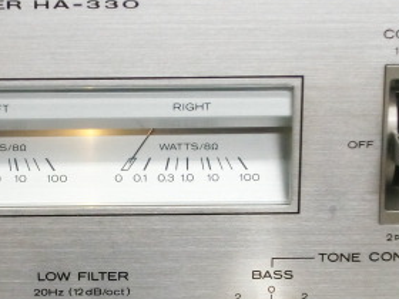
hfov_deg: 13.0
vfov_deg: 9.8
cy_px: 229
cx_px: 77
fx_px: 1740
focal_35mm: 151
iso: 400
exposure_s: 1/60
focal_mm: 11.7
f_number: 4.1
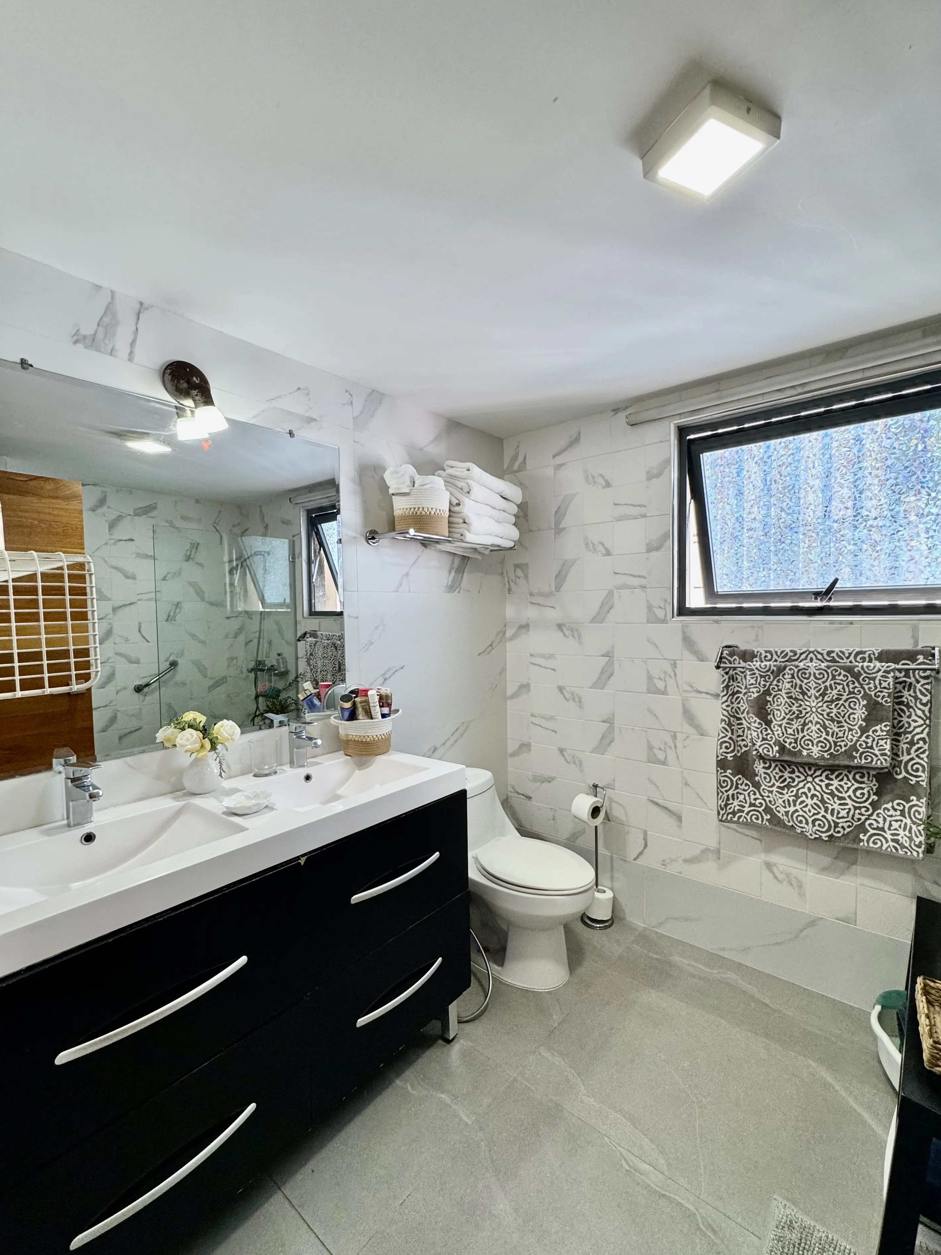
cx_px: 497
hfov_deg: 81.7
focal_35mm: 15
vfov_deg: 98.2
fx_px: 544
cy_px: 637
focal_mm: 2.22
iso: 160
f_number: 2.2
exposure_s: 1/120
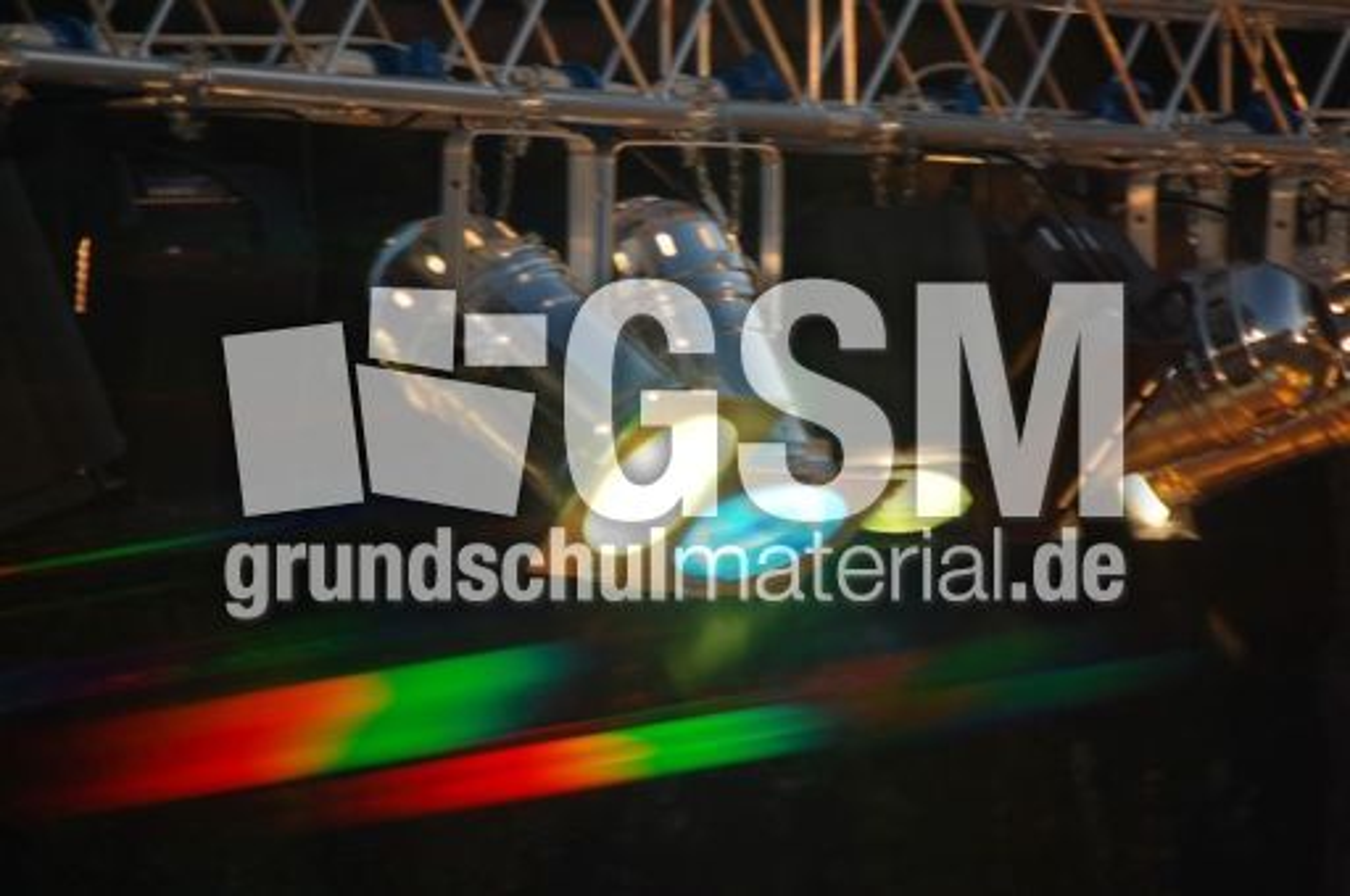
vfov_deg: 4.6
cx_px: 675
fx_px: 11236
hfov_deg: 6.9
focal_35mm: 300
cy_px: 448
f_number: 5.6
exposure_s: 1/4
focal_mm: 200
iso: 400
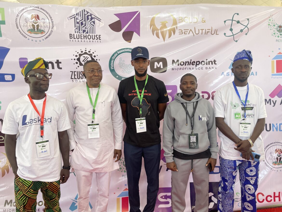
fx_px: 212
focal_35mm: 26
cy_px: 106
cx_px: 141
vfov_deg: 53.1
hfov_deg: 67.3
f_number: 1.6
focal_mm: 4.2
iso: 100
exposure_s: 1/100
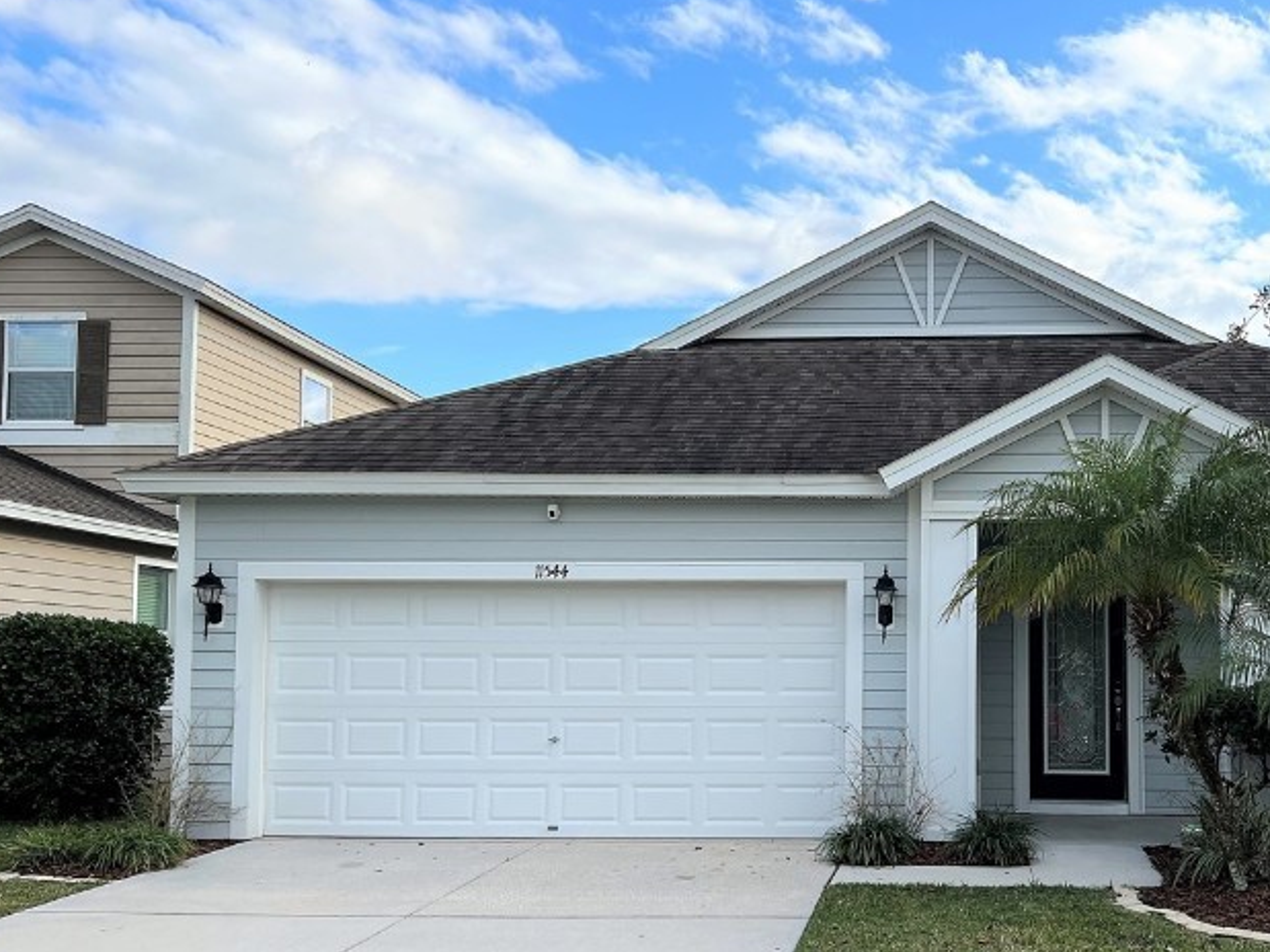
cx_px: 892
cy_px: 593
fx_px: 1577
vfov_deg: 33.4
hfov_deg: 43.0
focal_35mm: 43
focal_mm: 5.7
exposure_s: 1/3165
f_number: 1.5
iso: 50
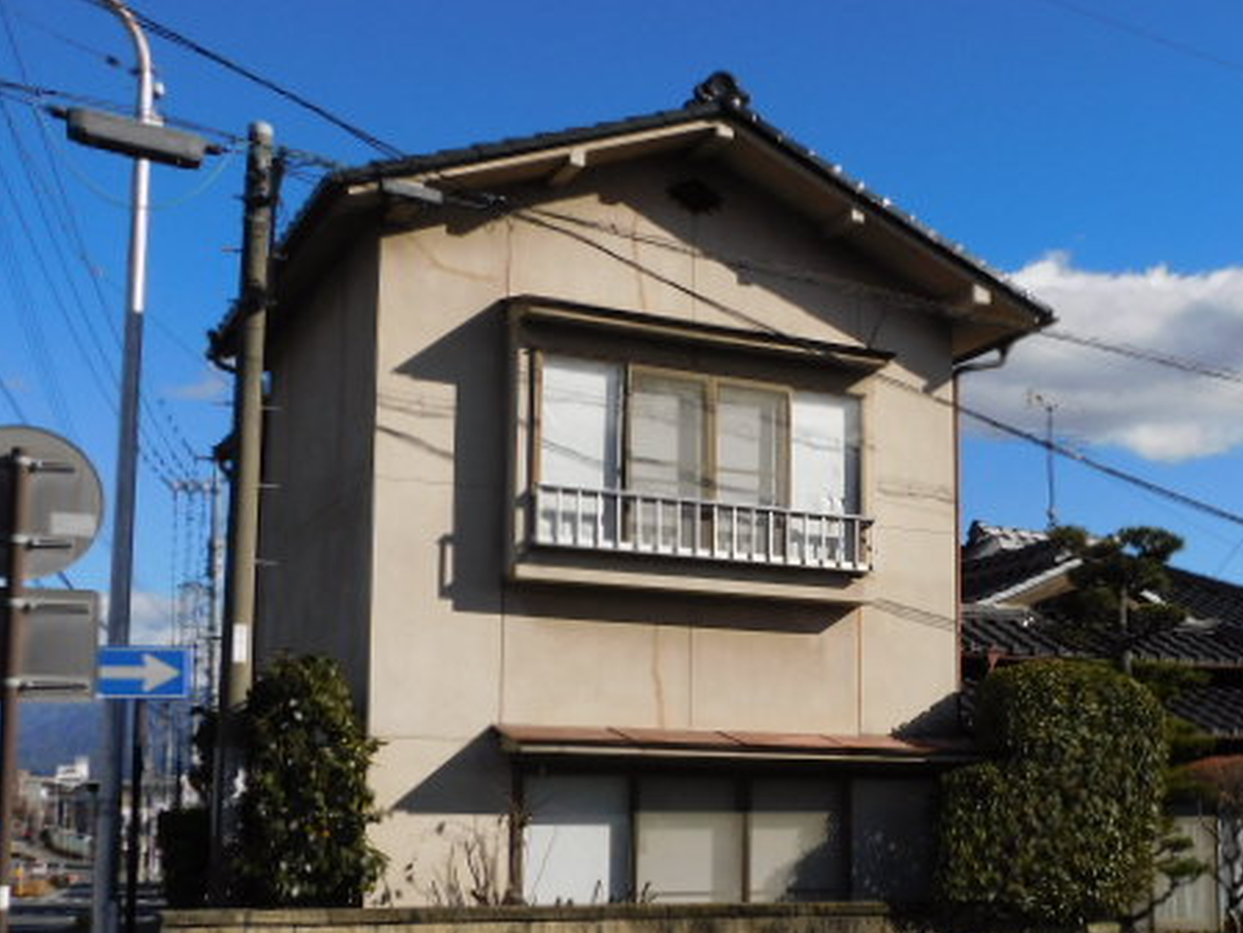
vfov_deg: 30.6
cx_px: 864
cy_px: 637
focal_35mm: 47
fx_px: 1688
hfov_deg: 39.8
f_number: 4
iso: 125
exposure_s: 1/1250
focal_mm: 5.9
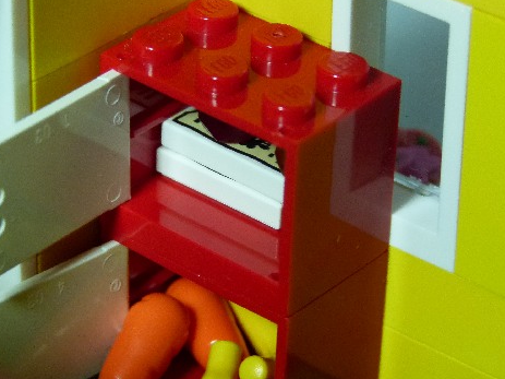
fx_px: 2582
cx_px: 219
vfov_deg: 8.4
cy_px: 197
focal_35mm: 177
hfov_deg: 11.2
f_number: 3.6
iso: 250
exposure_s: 1/80
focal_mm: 23
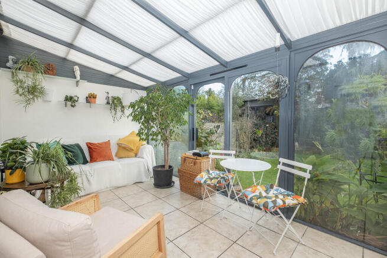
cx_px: 194
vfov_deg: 77.4
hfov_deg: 100.4
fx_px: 161
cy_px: 129
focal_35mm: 15
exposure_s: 1/160
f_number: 5.6
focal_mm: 10
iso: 640
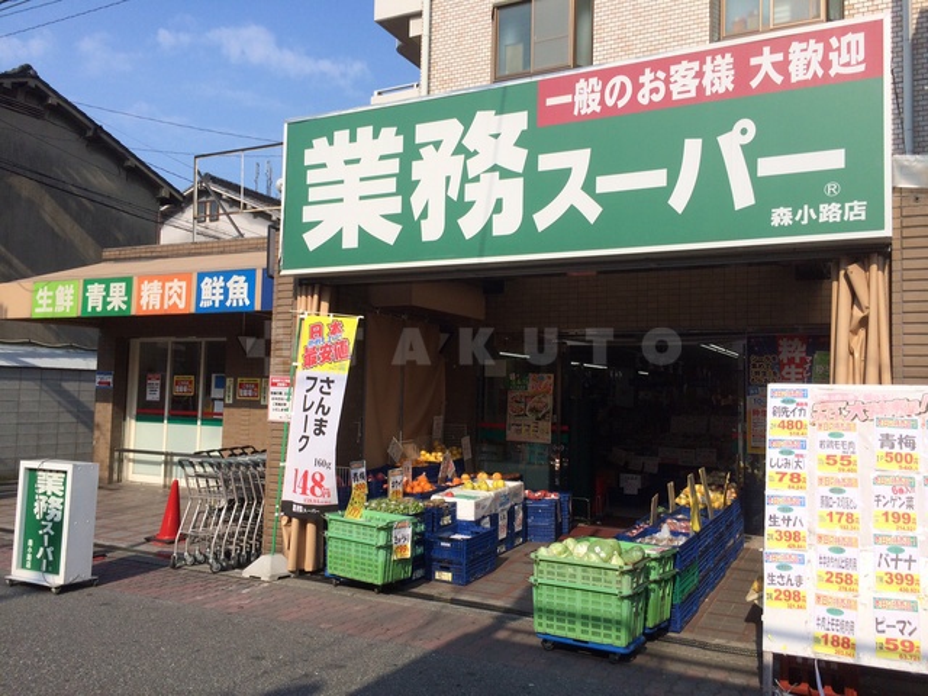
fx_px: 804
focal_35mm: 30
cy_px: 348
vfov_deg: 46.8
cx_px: 464
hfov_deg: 60.0
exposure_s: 1/2740
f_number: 2.2
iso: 50
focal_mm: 4.12
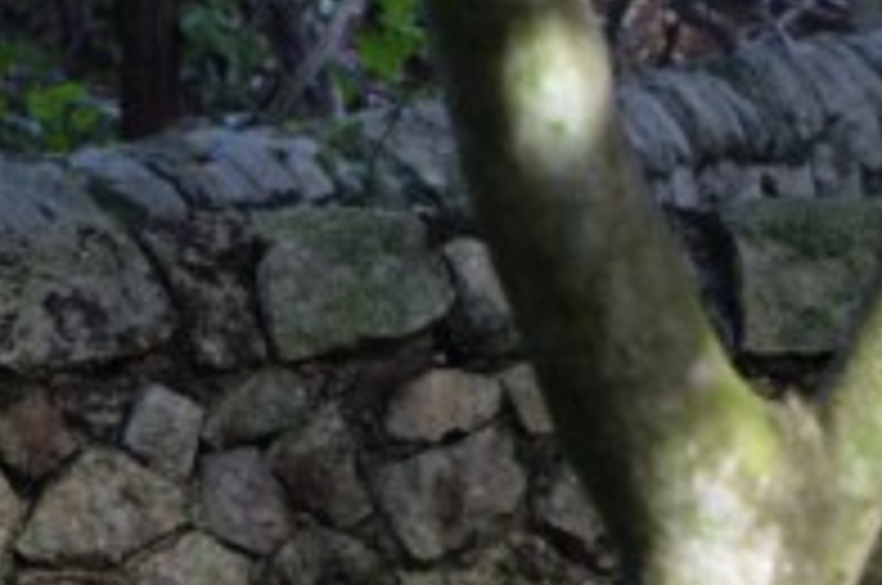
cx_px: -324
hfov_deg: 4.8
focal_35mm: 432
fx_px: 10557
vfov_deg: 3.1
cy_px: 1220
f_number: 5.6
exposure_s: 1/60
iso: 500
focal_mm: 55
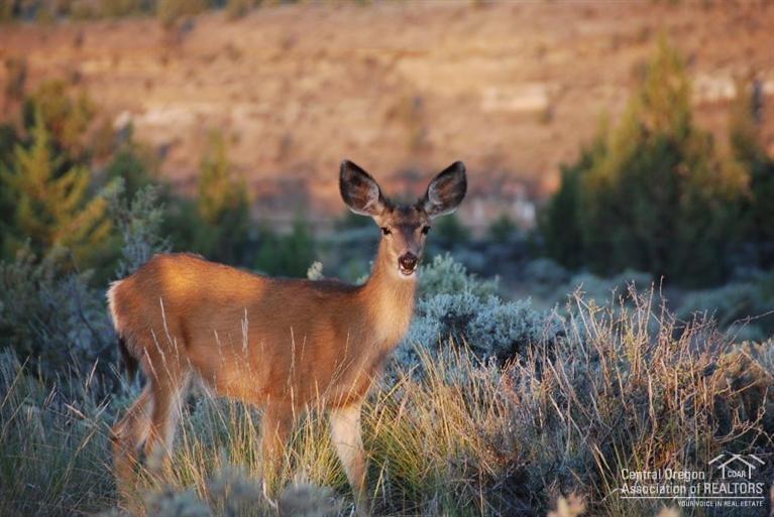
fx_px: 6456
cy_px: 258
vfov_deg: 4.6
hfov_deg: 6.9
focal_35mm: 300
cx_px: 387
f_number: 5.6
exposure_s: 1/125
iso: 280
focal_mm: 200
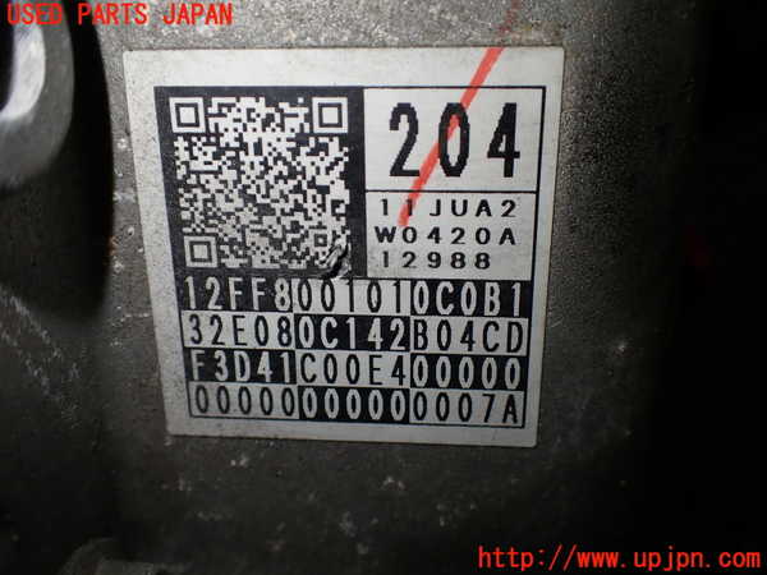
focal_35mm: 30
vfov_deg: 46.8
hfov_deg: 60.0
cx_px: 384
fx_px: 665
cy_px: 288
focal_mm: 5.4
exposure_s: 1/200
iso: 100
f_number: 2.3
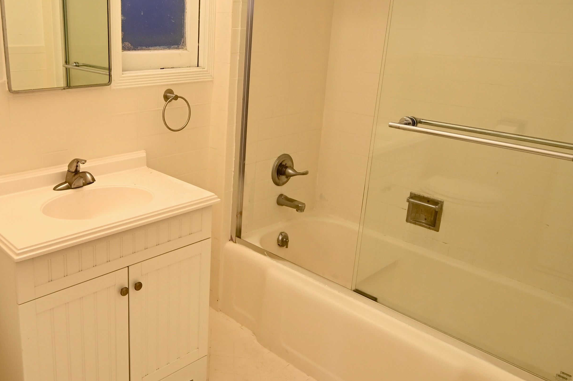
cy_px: 137
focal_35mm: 30
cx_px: 187
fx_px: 477
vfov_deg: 43.1
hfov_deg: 60.4
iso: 400
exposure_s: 1/25
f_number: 5
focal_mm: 12
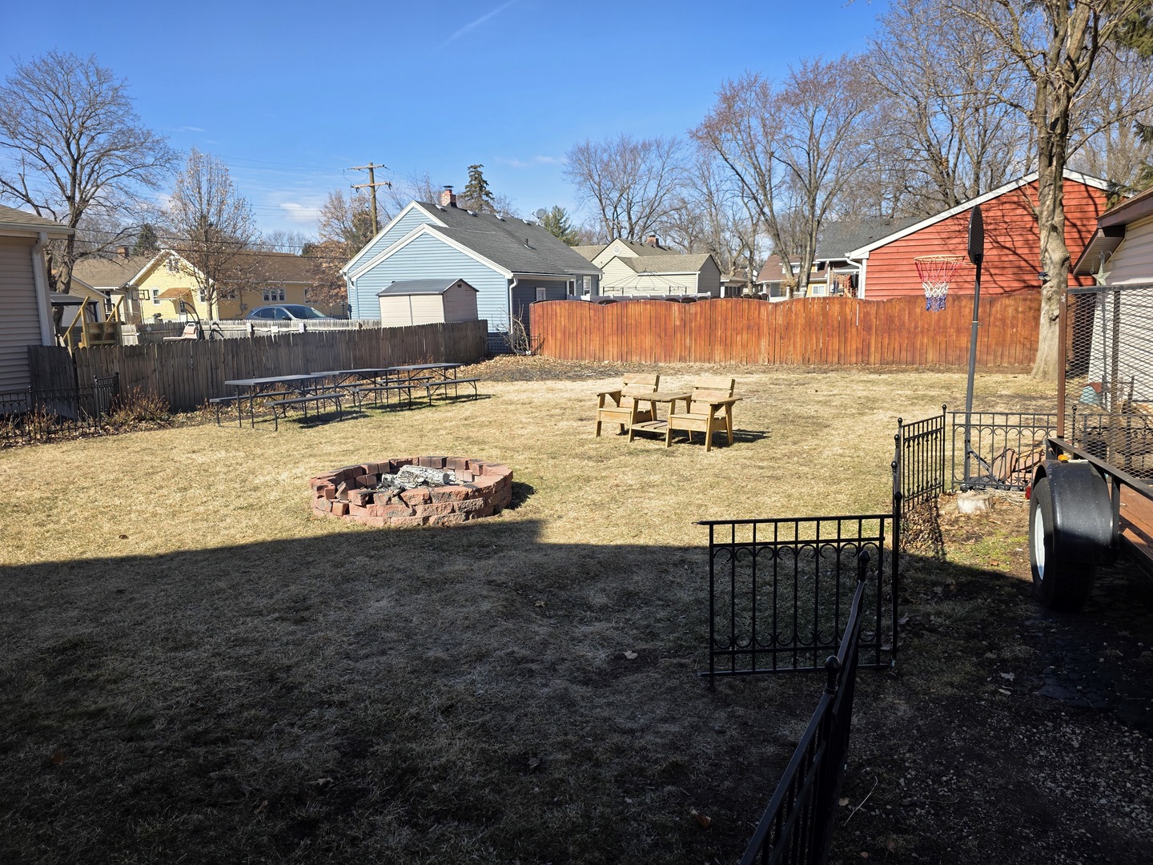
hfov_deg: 73.9
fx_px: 766
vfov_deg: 58.9
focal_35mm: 23
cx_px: 576
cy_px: 432
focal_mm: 6.3
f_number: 1.7
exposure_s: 1/3390
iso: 80
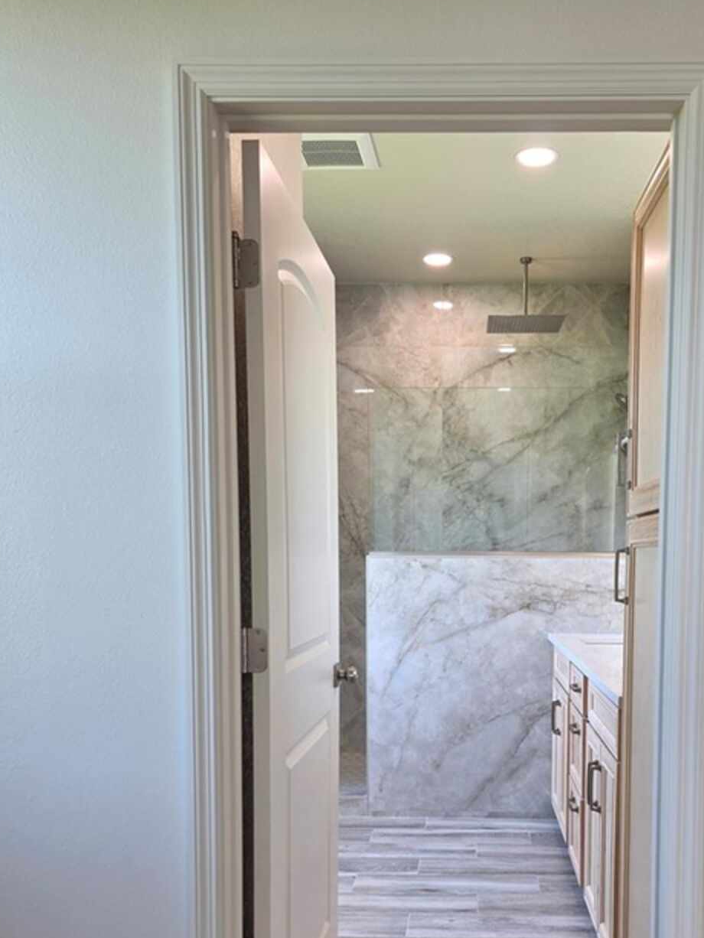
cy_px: 628
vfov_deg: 55.6
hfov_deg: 43.7
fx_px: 867
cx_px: 453
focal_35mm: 32
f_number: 1.7
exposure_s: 1/55
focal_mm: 6.3
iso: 32
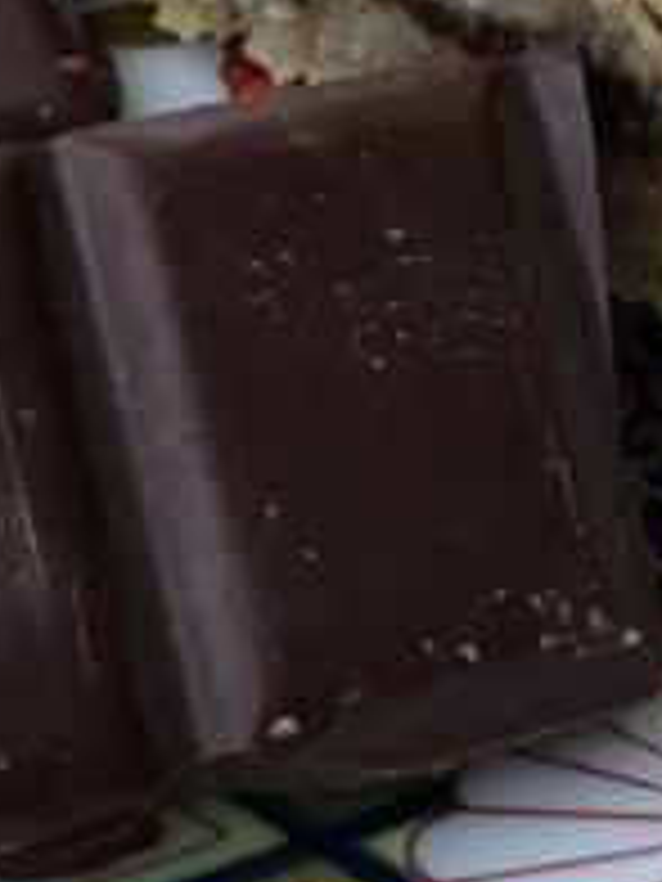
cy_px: -155
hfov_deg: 11.8
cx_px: 360
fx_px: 3213
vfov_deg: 15.1
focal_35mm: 126
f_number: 2.2
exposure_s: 1/33
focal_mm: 4.15
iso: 50
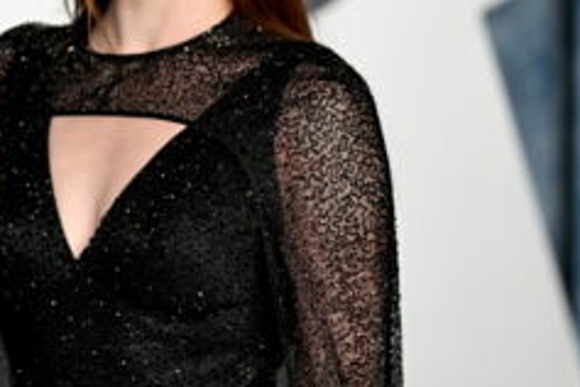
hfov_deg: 7.0
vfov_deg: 4.7
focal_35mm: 294
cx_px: 93
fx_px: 4736
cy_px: 56
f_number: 2.8
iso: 2000
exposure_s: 1/1600
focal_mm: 145
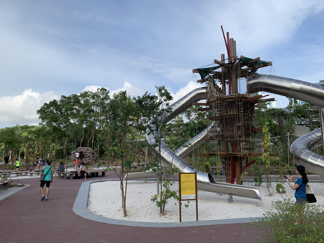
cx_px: 162
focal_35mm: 26
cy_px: 122
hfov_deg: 67.3
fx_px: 243
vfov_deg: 53.1
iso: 25
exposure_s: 1/2160
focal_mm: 4.25
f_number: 1.8
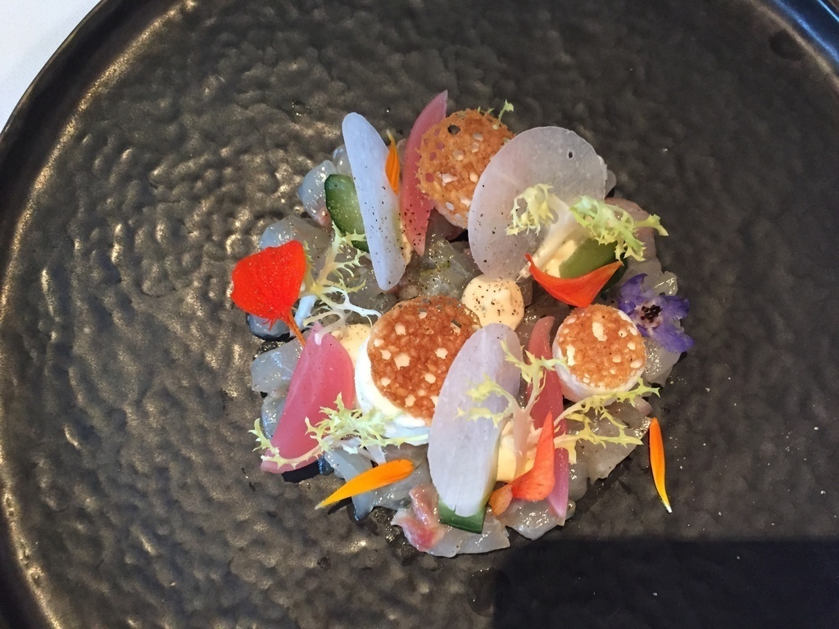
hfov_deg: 61.7
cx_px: 420
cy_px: 314
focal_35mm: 29
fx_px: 703
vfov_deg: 48.2
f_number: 2.2
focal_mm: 4.15
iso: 250
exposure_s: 1/17
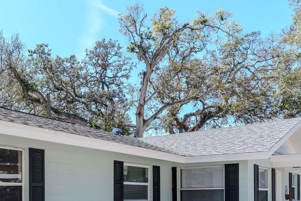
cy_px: 190
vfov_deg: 29.0
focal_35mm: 44
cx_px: 96
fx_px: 368
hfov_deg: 43.8
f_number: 7.1
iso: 500
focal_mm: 14
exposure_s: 1/1600
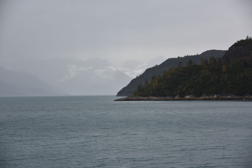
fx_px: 546
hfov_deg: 26.0
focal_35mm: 78
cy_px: 84
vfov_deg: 17.5
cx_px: 126
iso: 110
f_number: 5
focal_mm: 78
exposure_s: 1/160
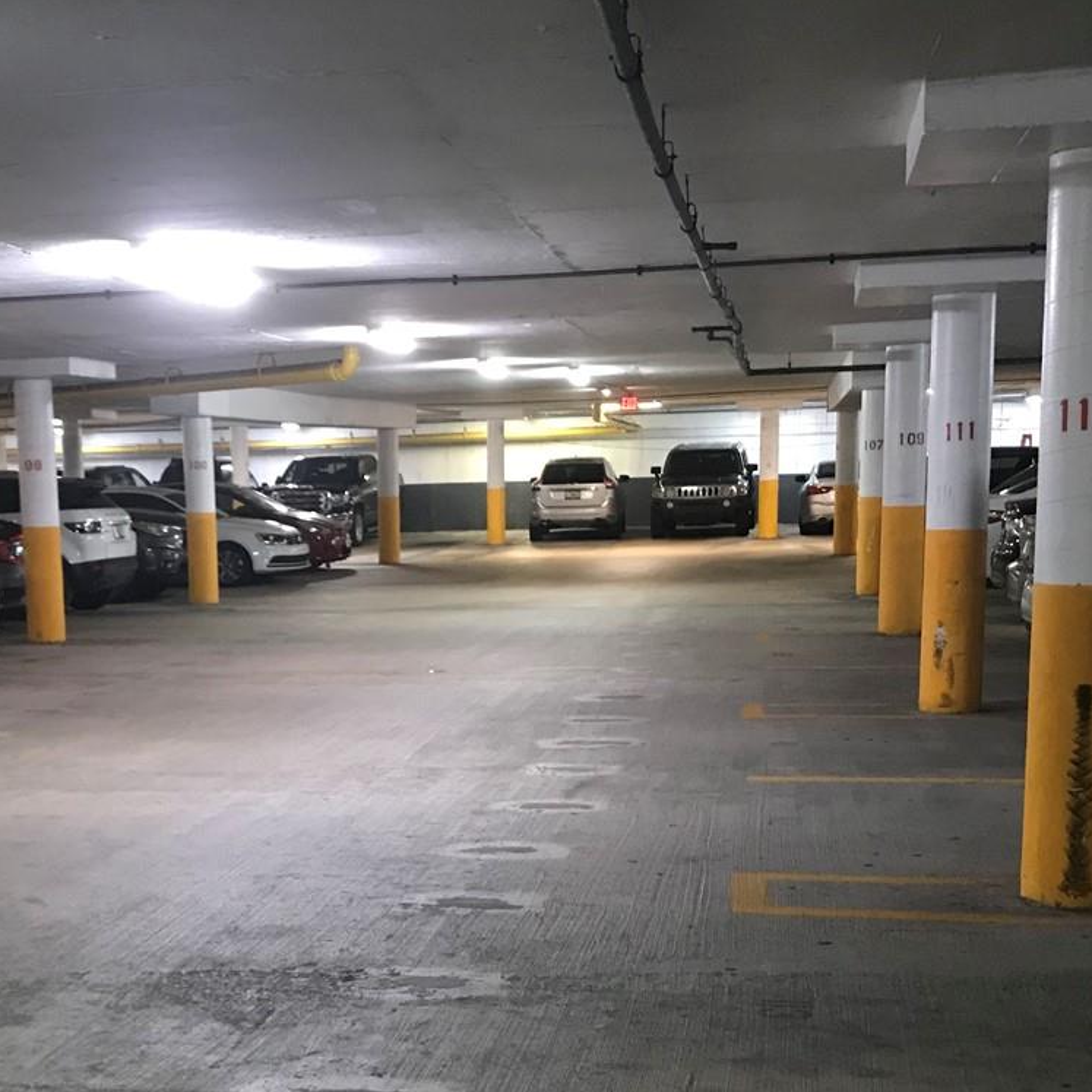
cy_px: 848
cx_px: 346
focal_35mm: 53
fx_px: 1892
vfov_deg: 31.5
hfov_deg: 31.9
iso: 100
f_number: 1.8
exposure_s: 1/9
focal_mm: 3.99
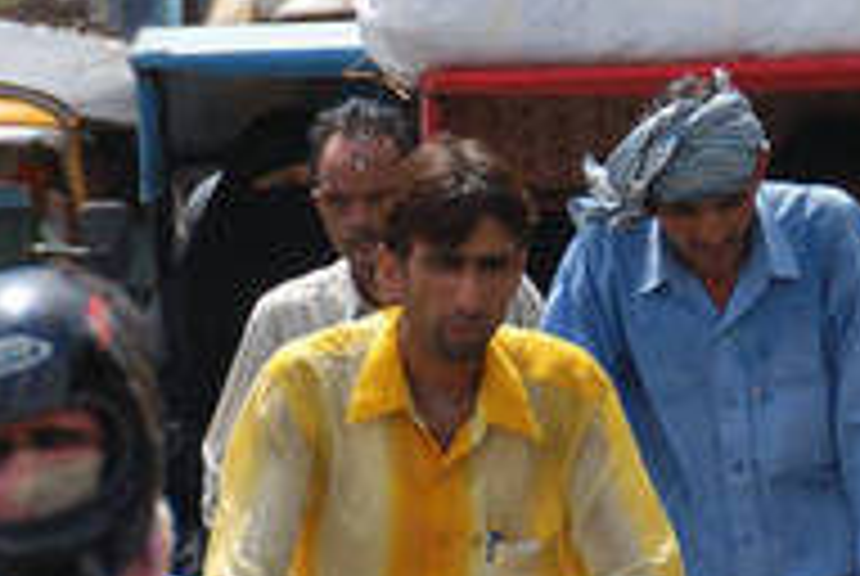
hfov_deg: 1.9
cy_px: 252
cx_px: 1198
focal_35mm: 1101
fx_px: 26342
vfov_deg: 1.3
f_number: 5.6
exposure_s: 1/400
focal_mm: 200
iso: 160
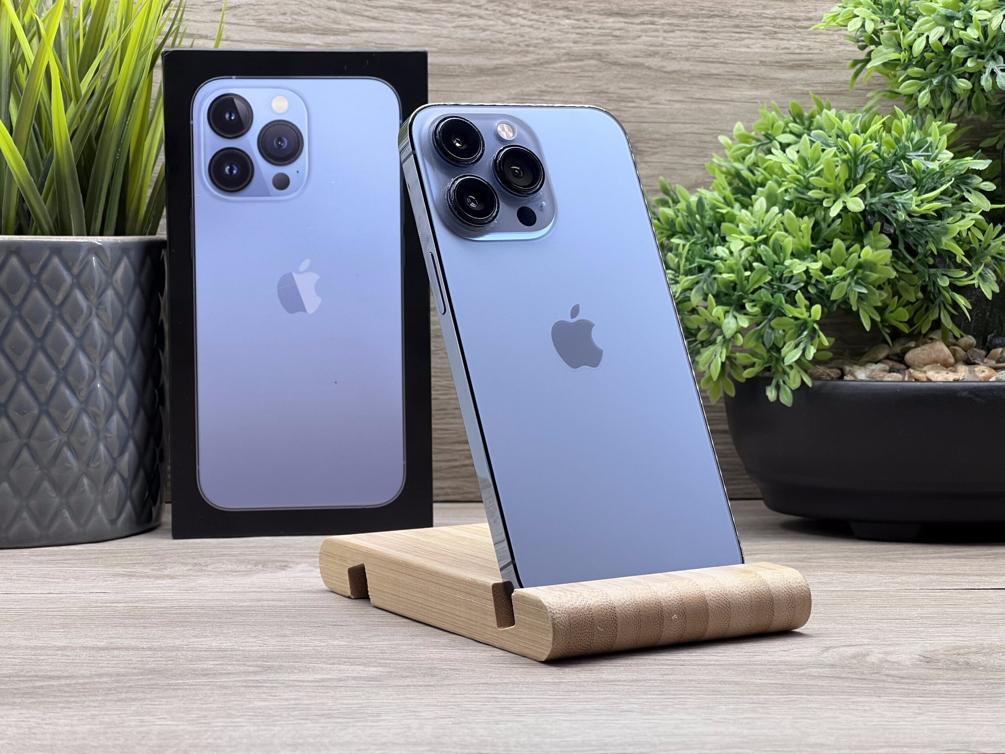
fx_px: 2236
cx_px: 502
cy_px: 377
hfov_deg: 25.3
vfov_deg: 19.1
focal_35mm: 77
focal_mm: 9
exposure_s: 1/100
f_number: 2.8
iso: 100
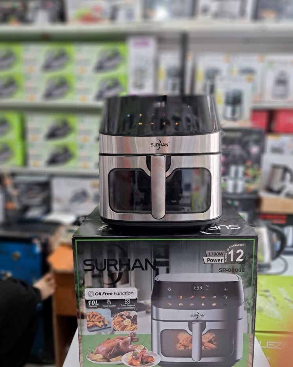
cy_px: 182
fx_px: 282
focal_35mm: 26
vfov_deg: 66.0
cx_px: 152
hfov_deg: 54.9
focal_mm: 5.23
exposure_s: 1/50
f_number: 1.8
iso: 160
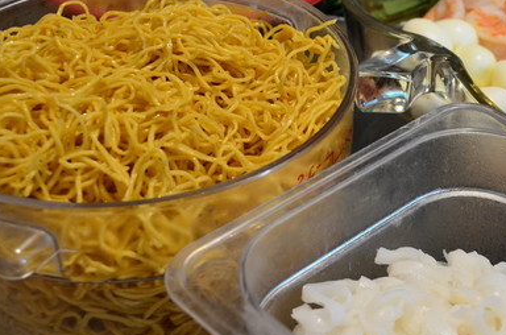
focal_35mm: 70
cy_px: 148
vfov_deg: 19.3
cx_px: 416
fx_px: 981
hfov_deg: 28.2
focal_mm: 28
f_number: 5.6
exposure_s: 1/30
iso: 1100
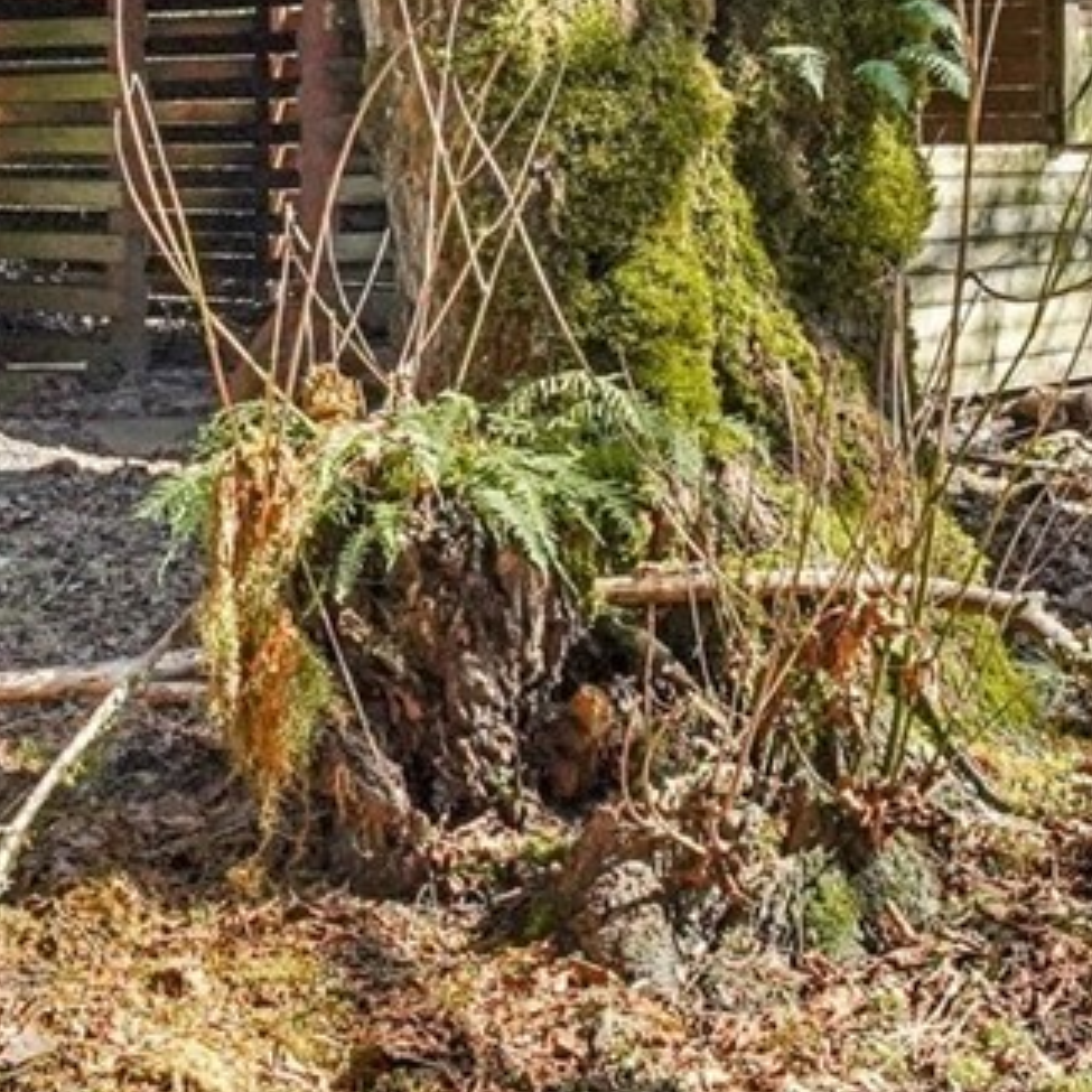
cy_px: 217
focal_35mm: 71
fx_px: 2534
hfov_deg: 24.0
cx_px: 250
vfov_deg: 23.9
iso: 1600
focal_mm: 16
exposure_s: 1/320
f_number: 8
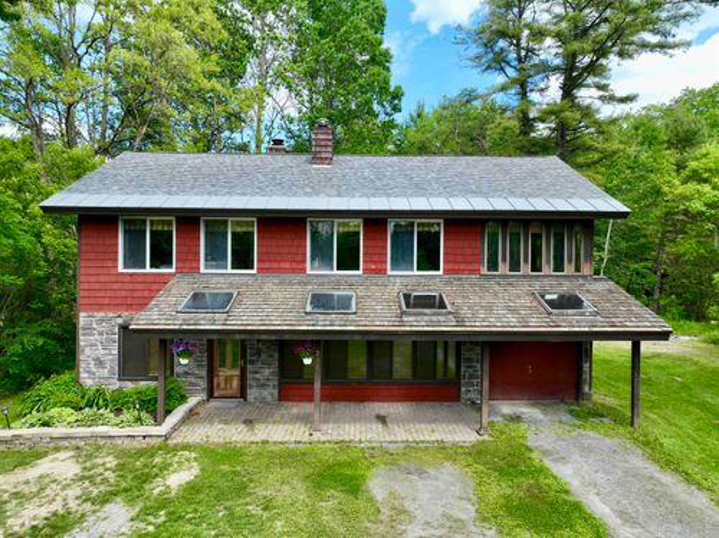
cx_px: 360
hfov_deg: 71.6
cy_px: 269
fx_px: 498
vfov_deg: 56.7
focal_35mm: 24
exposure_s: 1/1250
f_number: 2.8
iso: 210
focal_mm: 12.29
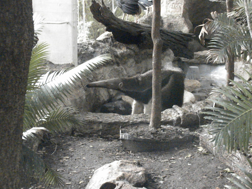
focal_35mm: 85
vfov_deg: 17.4
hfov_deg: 23.0
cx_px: 126
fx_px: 619
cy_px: 94
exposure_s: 1/90
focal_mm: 15
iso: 3200
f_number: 5.1
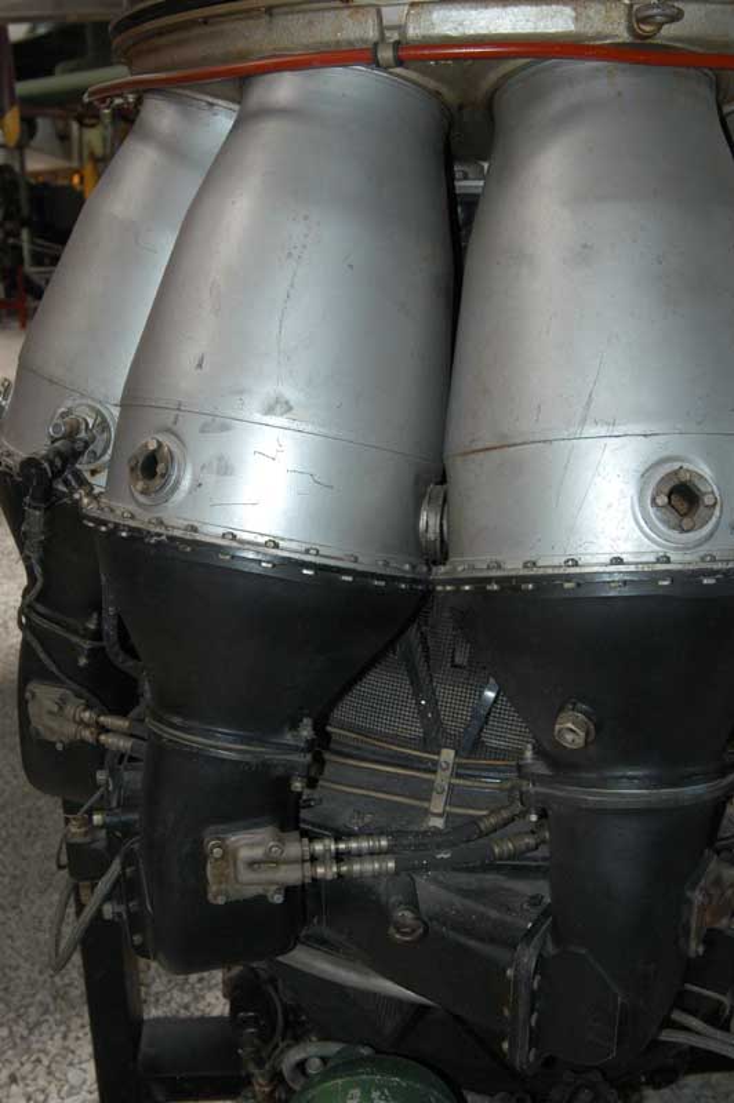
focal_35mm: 36
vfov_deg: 53.2
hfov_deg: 36.8
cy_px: 552
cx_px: 367
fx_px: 1103
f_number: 5
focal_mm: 24
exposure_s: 1/60
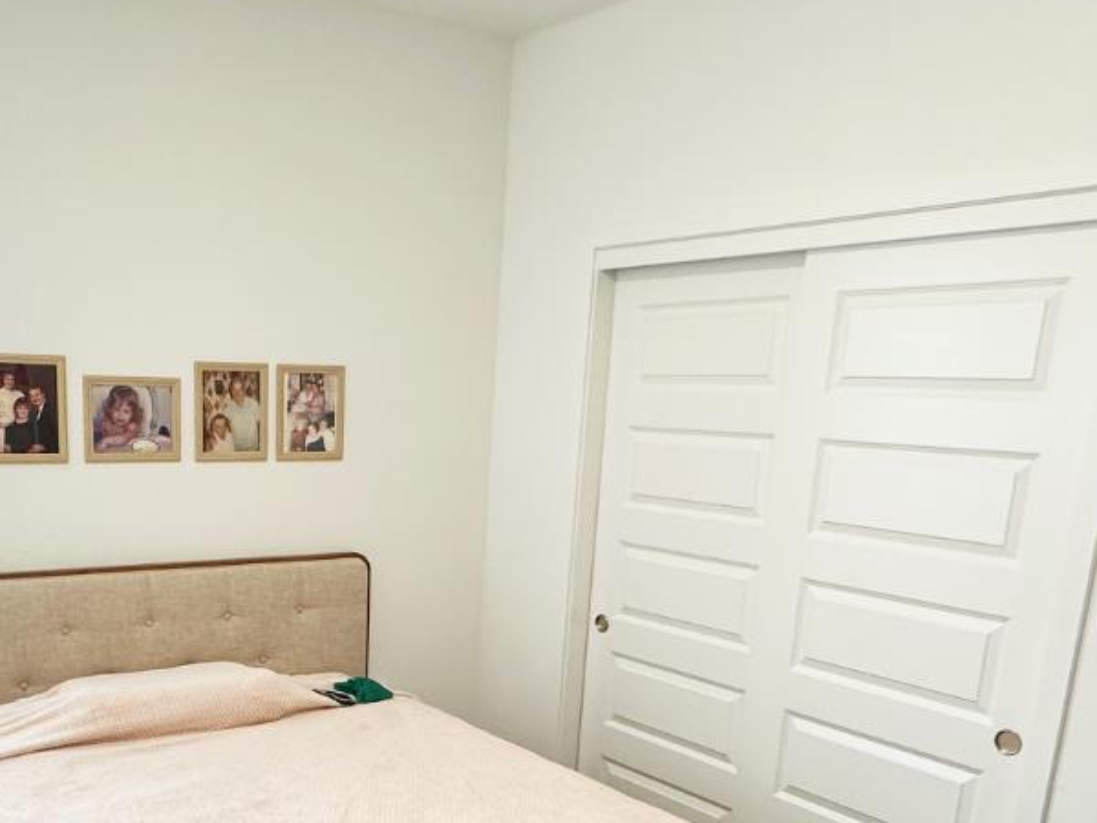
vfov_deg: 39.2
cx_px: 347
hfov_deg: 51.4
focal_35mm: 35
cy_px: 652
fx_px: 1109
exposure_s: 1/60
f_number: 2.2
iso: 160
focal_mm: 2.22
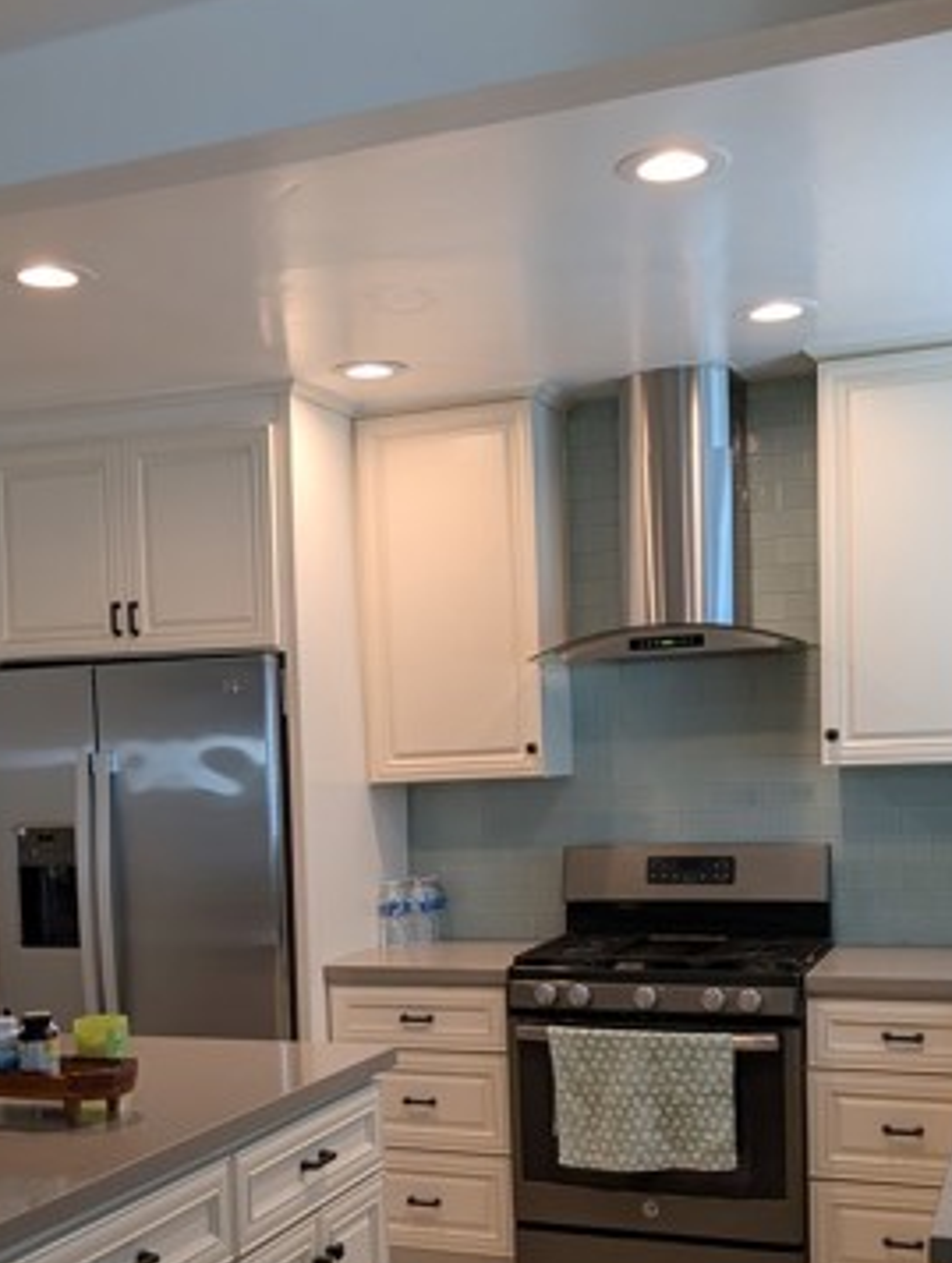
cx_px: 368
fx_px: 1572
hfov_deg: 33.6
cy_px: 863
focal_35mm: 43
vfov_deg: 43.1
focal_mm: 6.9
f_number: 1.68
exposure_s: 1/30
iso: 32
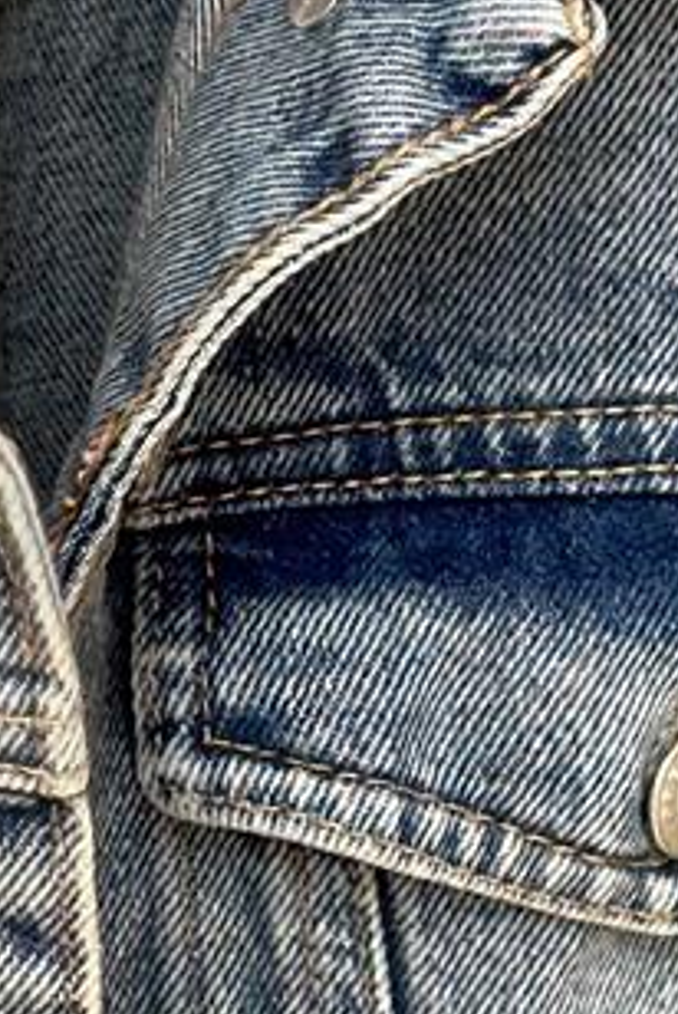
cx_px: 221
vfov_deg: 7.9
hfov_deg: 5.3
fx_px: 7300
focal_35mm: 259
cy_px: 553
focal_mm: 6.86
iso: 80
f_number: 1.78
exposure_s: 1/516
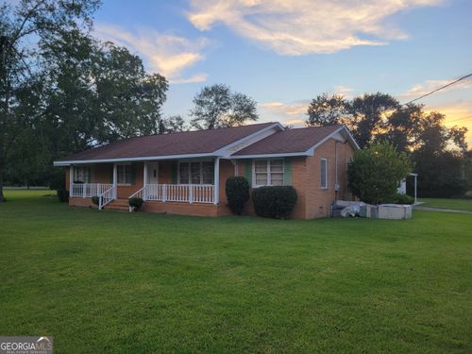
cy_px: 177
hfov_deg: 67.3
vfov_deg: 53.1
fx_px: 355
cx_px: 236
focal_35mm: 26
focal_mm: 5.4
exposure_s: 1/145
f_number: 1.8
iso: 40
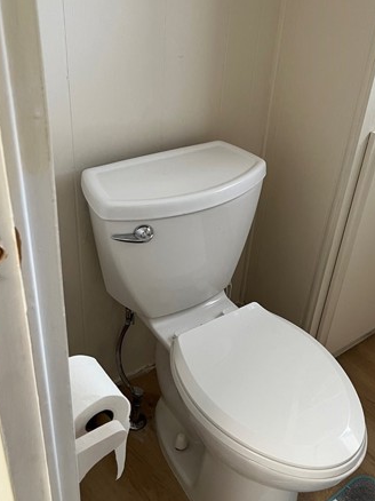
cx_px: 258
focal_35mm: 38
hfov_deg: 37.2
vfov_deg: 49.0
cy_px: 254
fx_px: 549
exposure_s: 1/60
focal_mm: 5.1
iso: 160
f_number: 1.6
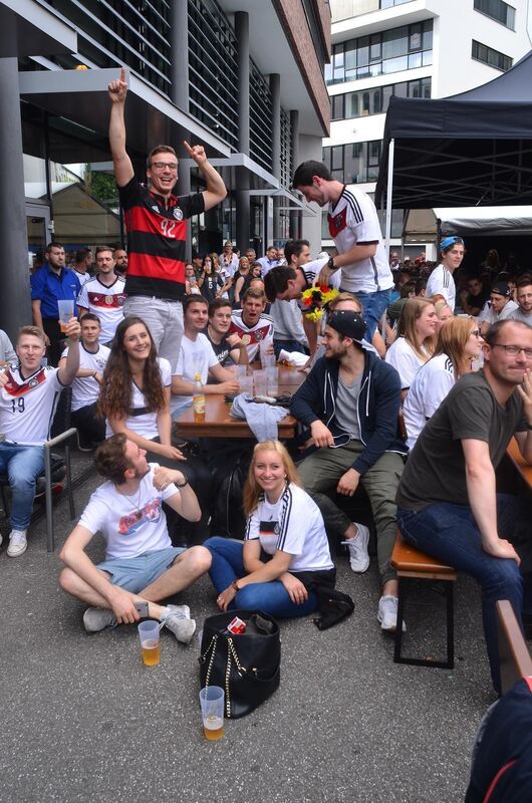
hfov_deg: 43.4
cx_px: 266
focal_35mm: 30
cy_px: 402
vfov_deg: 62.0
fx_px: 668
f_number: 5.6
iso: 200
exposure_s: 1/250
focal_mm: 20
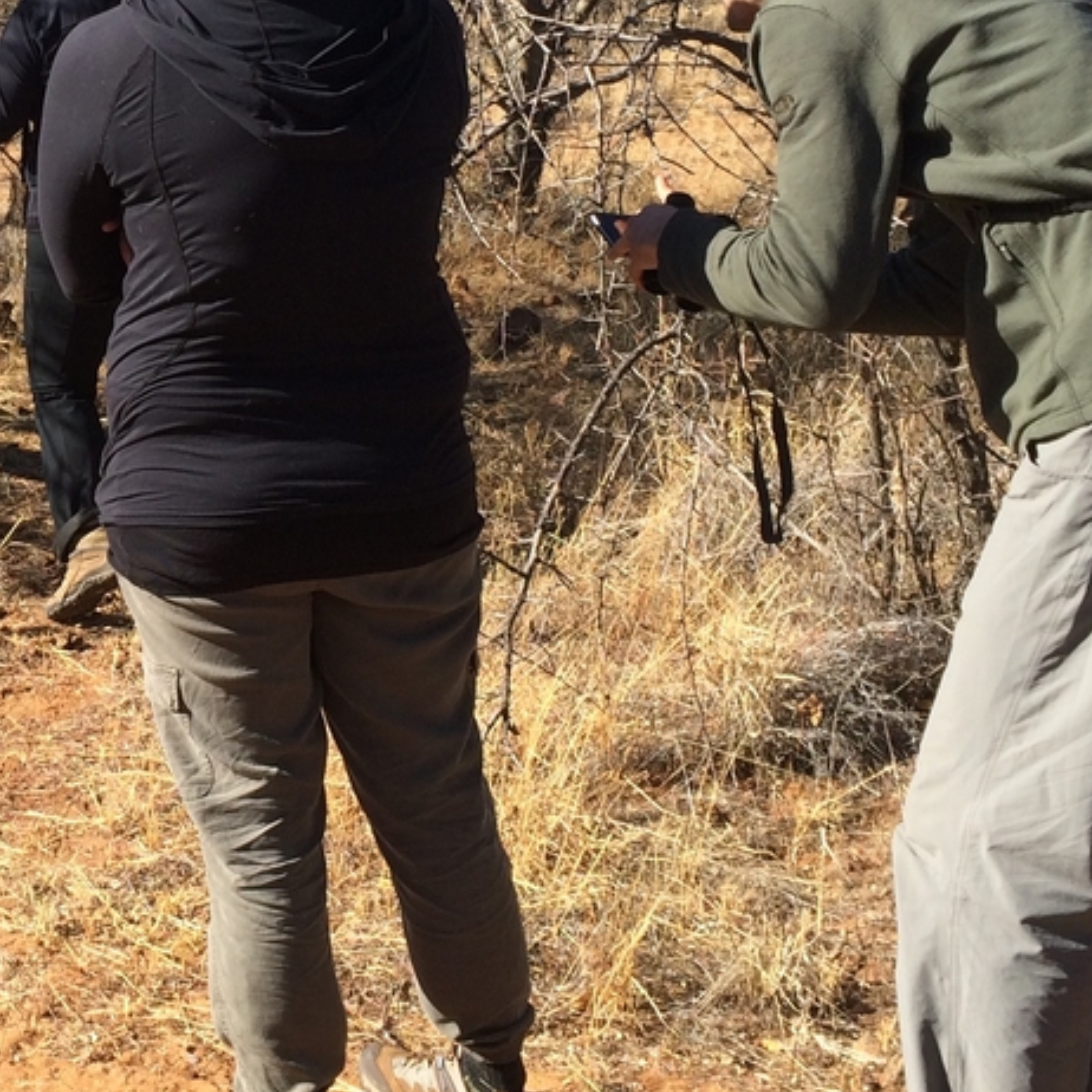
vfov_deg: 24.1
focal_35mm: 71
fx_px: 2534
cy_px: 310
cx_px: 21
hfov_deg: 23.4
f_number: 2.2
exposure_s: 1/1109
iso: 32
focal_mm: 4.15
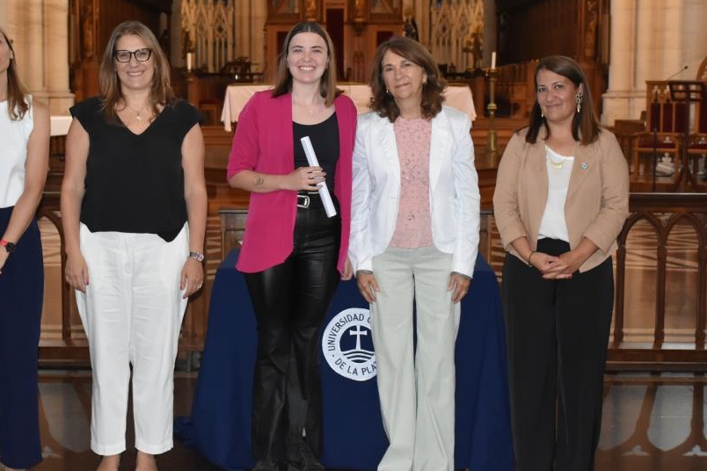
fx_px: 1276
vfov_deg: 20.9
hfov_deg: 30.9
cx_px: 291
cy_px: 196
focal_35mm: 65
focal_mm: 34
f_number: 5.6
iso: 1600
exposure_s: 1/60
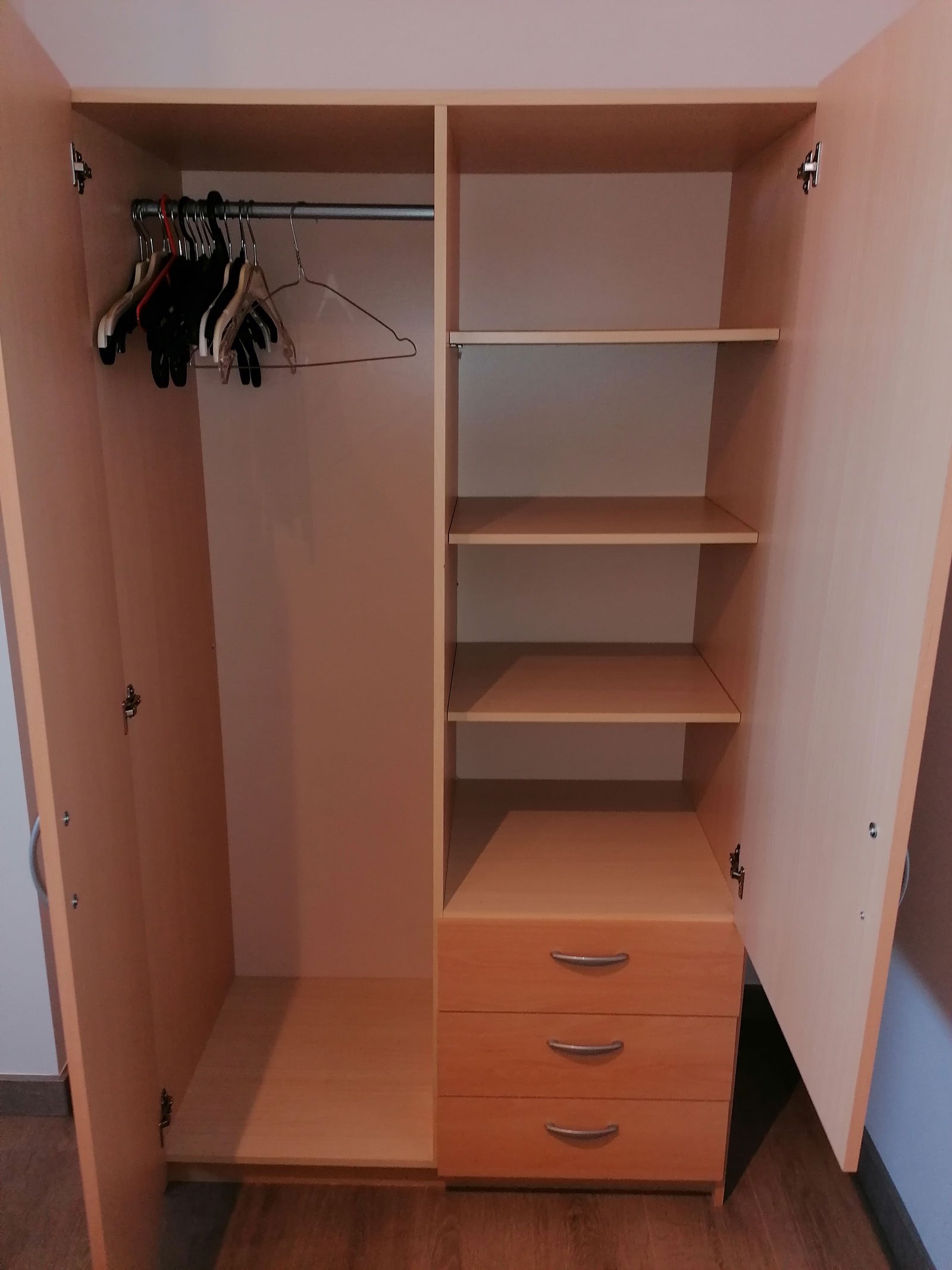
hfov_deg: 51.4
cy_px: 635
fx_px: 990
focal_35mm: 27
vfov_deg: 65.3
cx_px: 476
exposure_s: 1/60
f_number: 1.8
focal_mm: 4.75
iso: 160
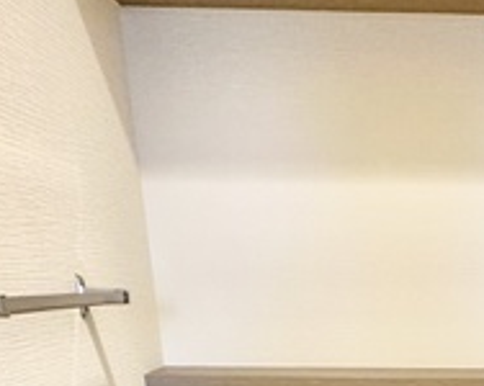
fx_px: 730
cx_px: 391
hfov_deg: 35.4
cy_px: 647
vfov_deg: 21.9
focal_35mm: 51
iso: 250
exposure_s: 1/60
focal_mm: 2.22
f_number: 2.2
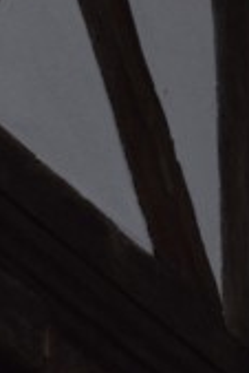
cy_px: -60
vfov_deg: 4.1
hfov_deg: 2.7
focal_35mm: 500
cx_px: 608
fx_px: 5177
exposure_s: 1/200
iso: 100
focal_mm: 55
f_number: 8
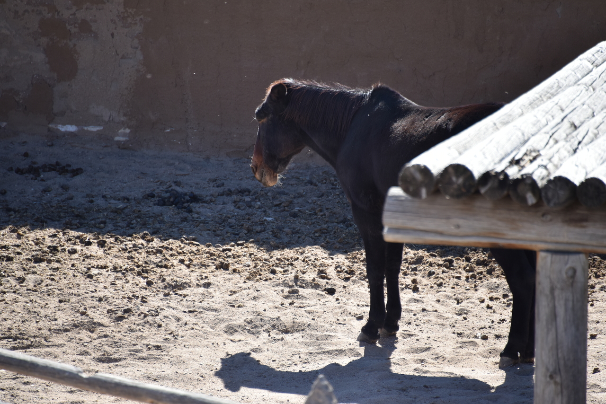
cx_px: 303
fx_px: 5051
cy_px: 202
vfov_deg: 4.6
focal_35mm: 300
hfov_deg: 6.9
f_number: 5.6
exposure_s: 1/640
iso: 400
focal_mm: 300
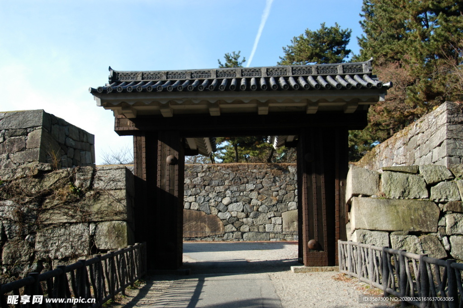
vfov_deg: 36.8
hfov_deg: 53.2
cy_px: 154
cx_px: 232
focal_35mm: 36
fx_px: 463
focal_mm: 24
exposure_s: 1/200
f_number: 7.1
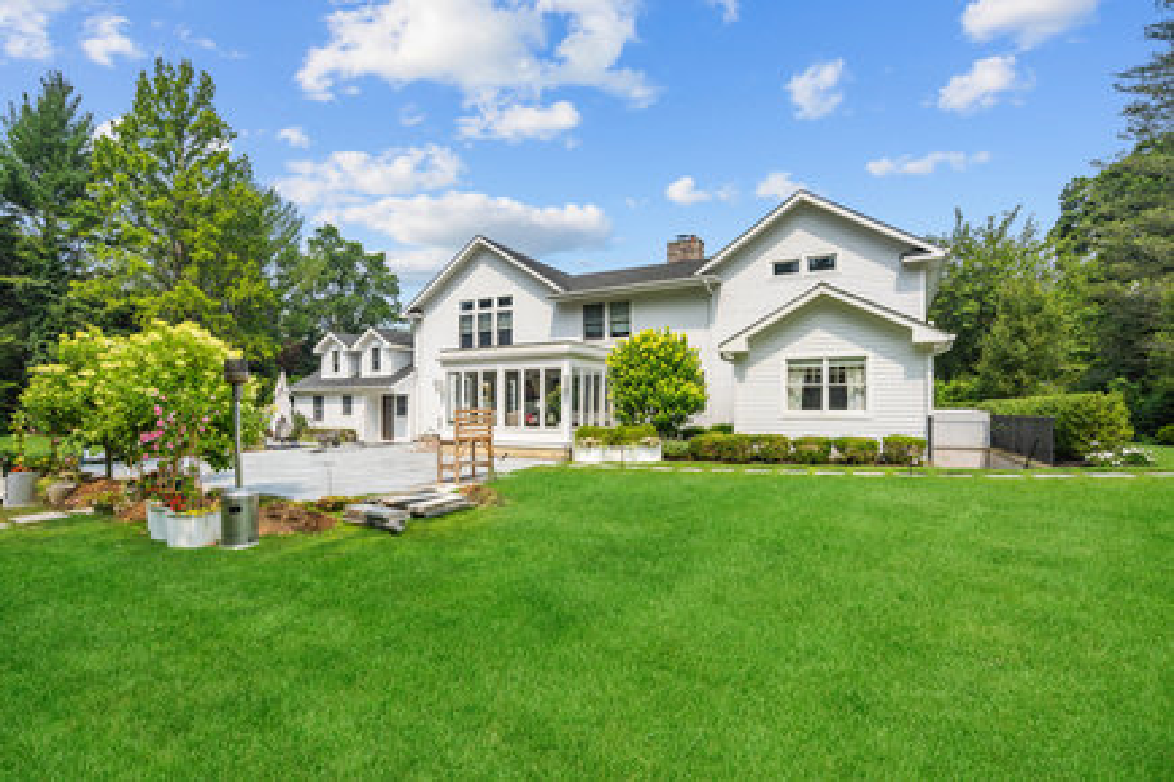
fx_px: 522
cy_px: 391
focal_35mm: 16
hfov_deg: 96.7
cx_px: 587
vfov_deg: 73.7
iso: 100
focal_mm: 16
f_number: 6.3
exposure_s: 1/400
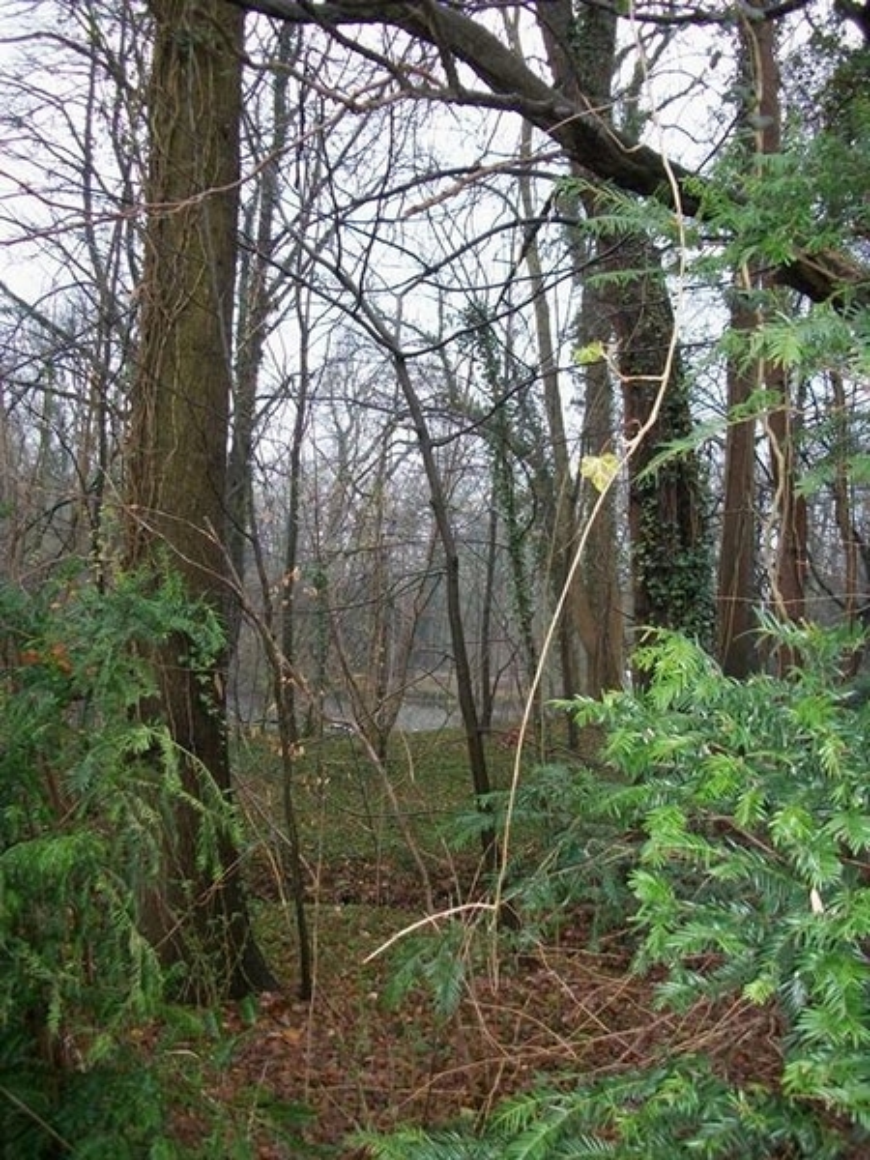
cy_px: 580
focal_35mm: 32
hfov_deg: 44.2
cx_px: 435
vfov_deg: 56.8
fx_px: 1072
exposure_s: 1/125
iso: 355
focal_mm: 5.7
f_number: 2.9
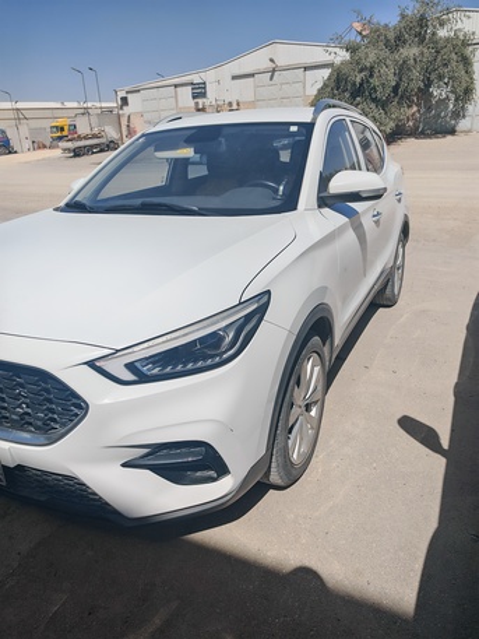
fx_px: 443
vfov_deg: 71.6
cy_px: 320
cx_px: 240
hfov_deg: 56.8
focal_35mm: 24
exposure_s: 1/14000
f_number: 2
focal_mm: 6.83
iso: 100
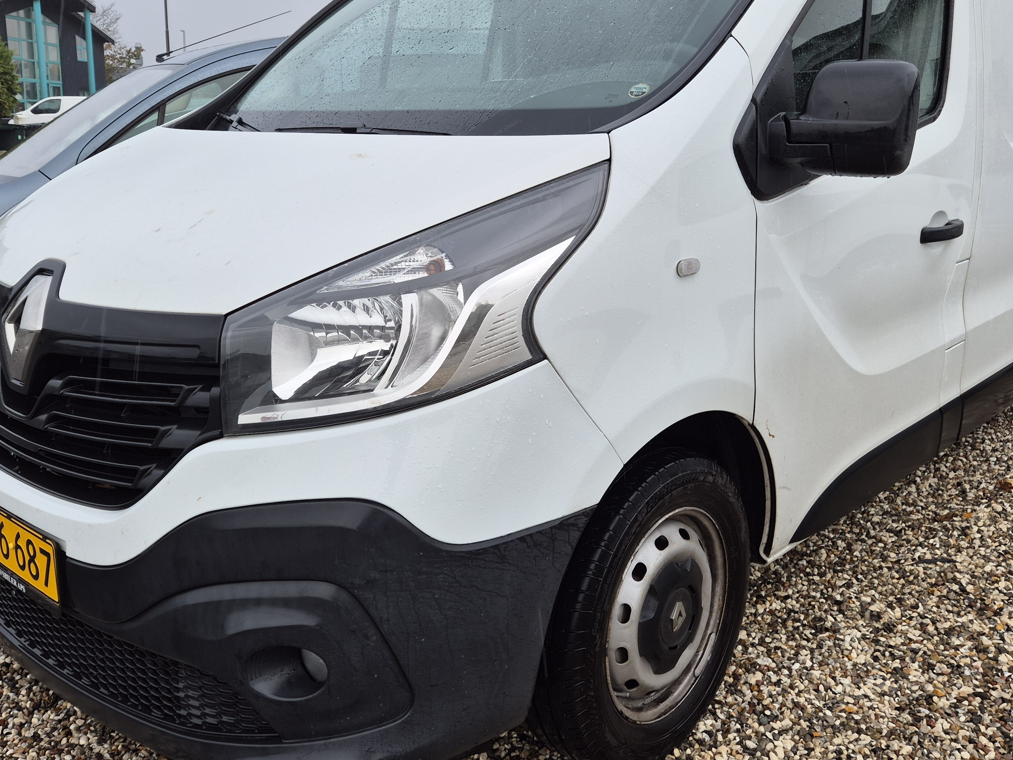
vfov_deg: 41.7
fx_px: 995
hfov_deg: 53.9
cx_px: 534
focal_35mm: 34
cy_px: 337
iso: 32
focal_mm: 5.4
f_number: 1.8
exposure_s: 1/180
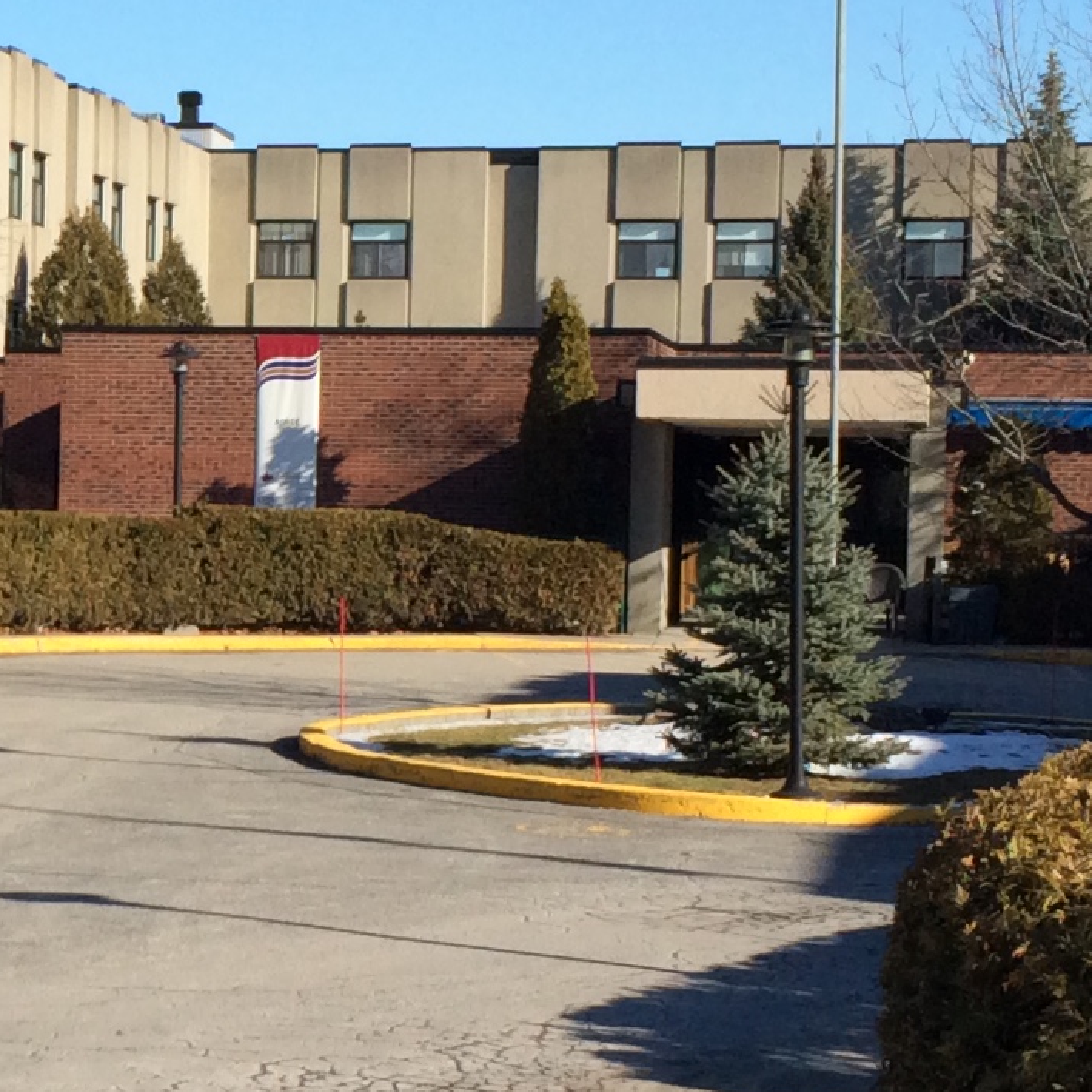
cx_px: -336
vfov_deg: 14.8
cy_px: 604
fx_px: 4211
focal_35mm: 118
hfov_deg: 14.2
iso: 32
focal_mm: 4.15
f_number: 2.2
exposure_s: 1/1786
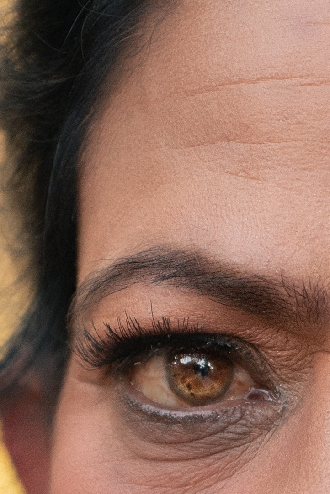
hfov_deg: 1.4
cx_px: 570
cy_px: 675
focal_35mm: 971
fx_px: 13350
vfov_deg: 2.1
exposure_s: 1/250
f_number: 2.8
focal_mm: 150
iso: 400
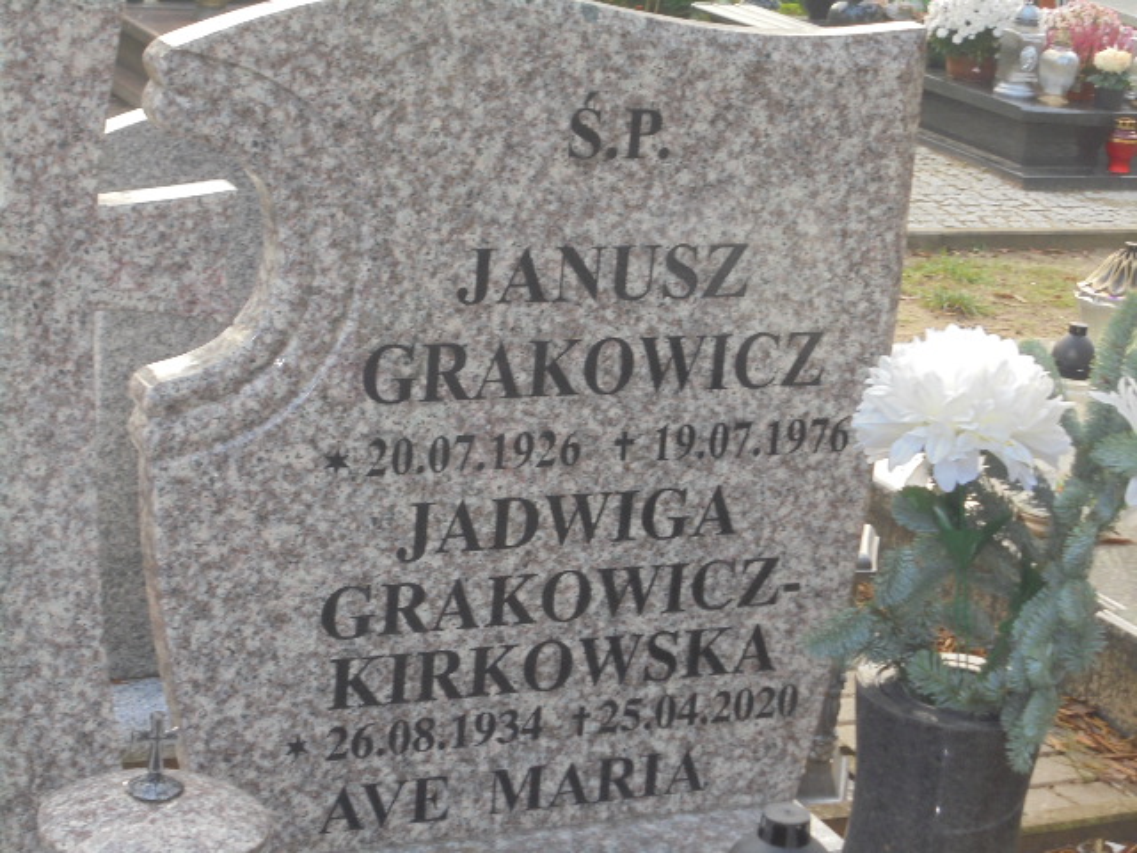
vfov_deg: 17.8
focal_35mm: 83
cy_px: 426
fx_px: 2726
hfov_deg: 23.6
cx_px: 568
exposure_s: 1/30
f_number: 6.7
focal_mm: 14.9
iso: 160
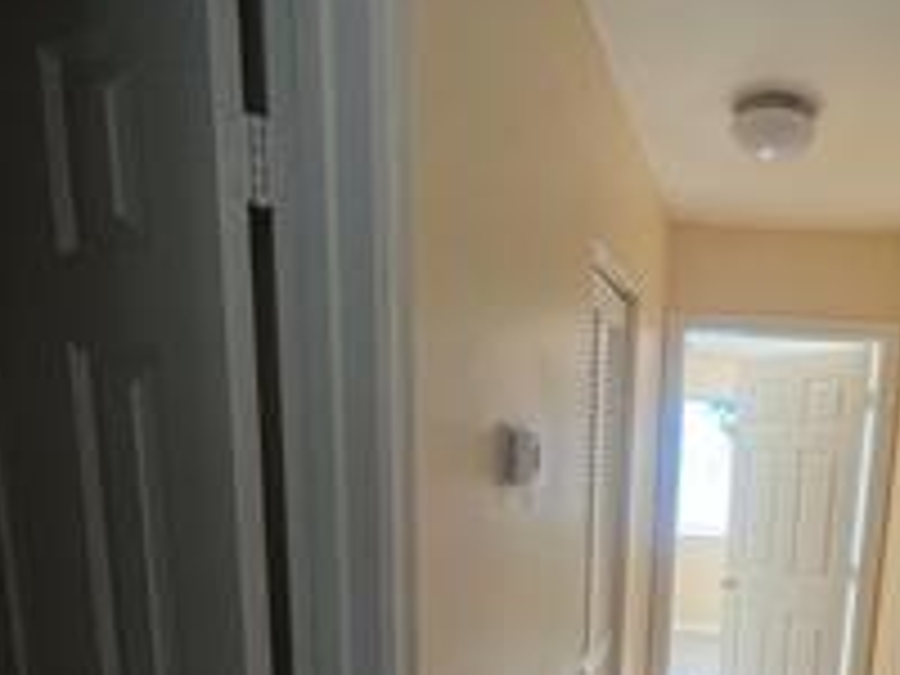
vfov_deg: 47.1
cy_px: 621
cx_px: 720
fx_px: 676
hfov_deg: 61.7
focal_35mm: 26
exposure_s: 1/120
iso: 50
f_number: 1.8
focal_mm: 1.57
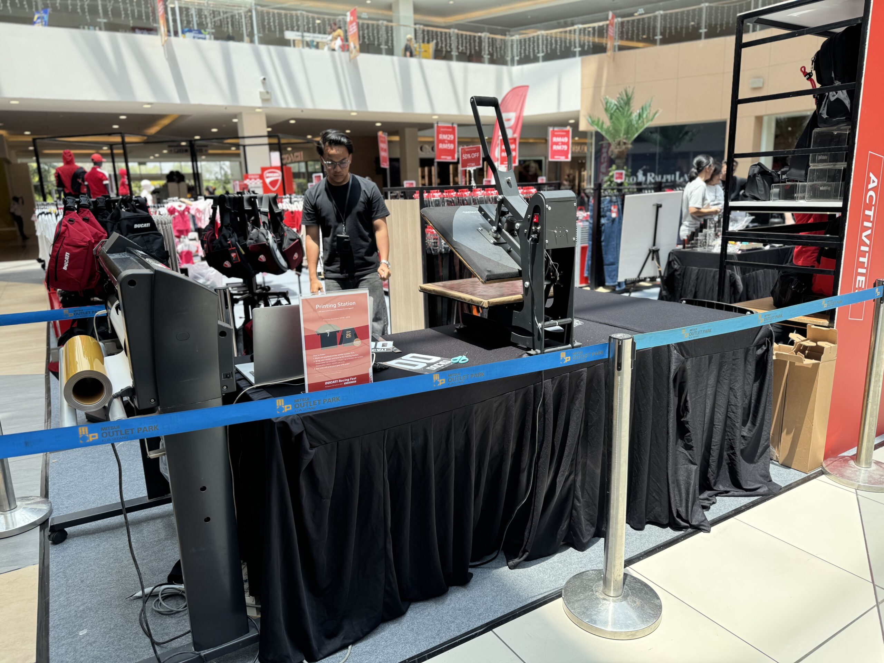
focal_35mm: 24
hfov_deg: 71.6
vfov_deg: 56.8
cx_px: 442
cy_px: 332
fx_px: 613
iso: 80
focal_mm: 6.76
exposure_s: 1/723
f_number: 1.78
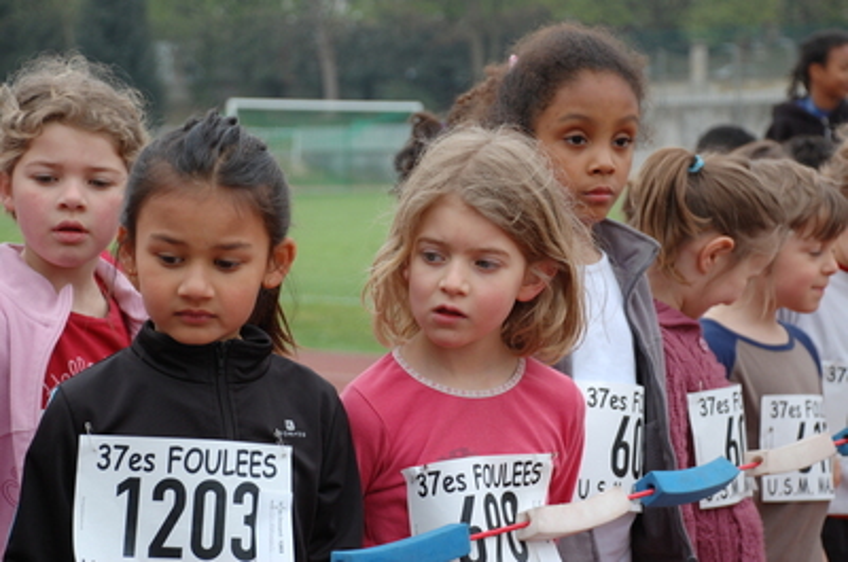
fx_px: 2468
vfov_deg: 13.0
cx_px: 424
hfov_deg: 19.5
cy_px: 281
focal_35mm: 105
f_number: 5.6
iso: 400
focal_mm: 70
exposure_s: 1/250
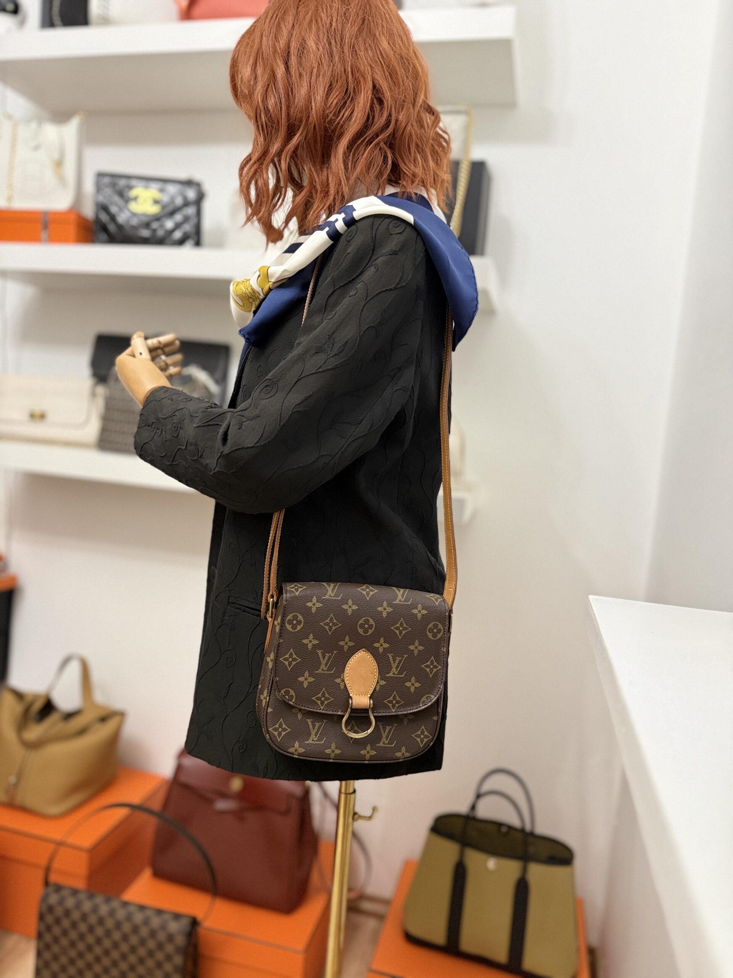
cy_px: 489
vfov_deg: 71.6
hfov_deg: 56.8
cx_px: 366
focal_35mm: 24
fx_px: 678
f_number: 1.78
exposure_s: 1/50
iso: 640
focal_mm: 6.76
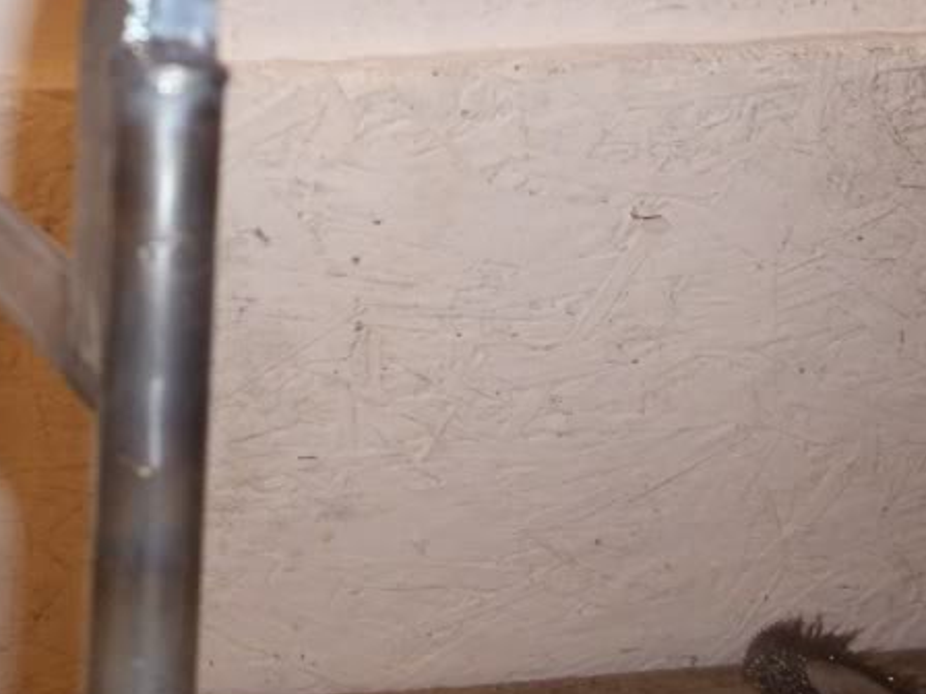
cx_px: 165
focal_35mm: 80
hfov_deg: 24.0
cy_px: -6
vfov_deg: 18.0
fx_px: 2140
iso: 200
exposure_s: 1/60
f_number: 2.6
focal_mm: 5.8
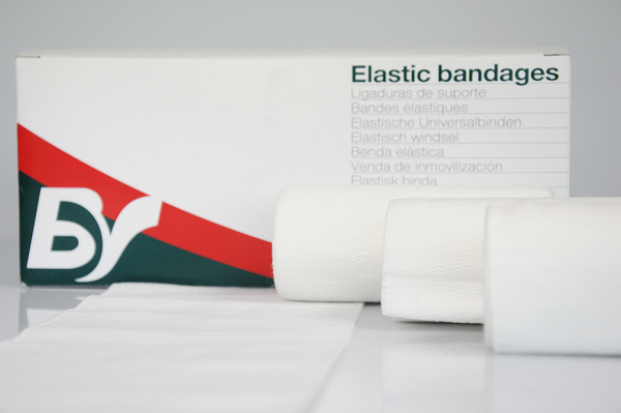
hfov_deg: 21.9
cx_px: 310
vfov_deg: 14.7
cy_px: 206
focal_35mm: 93
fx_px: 1603
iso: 800
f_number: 5.3
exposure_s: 1/320
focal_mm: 62
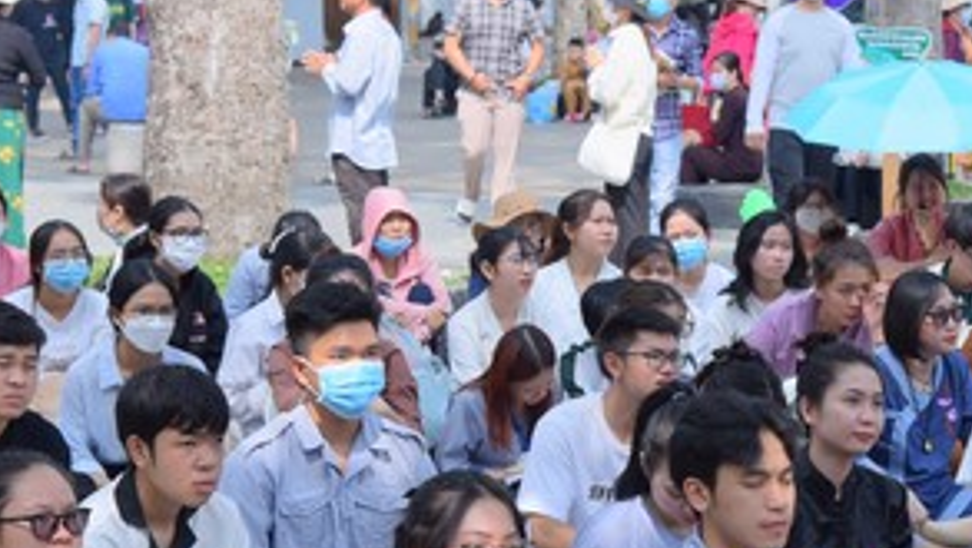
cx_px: 647
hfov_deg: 14.9
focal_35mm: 144
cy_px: 360
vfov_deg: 8.4
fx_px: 3712
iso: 100
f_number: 6.3
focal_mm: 62
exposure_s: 1/200
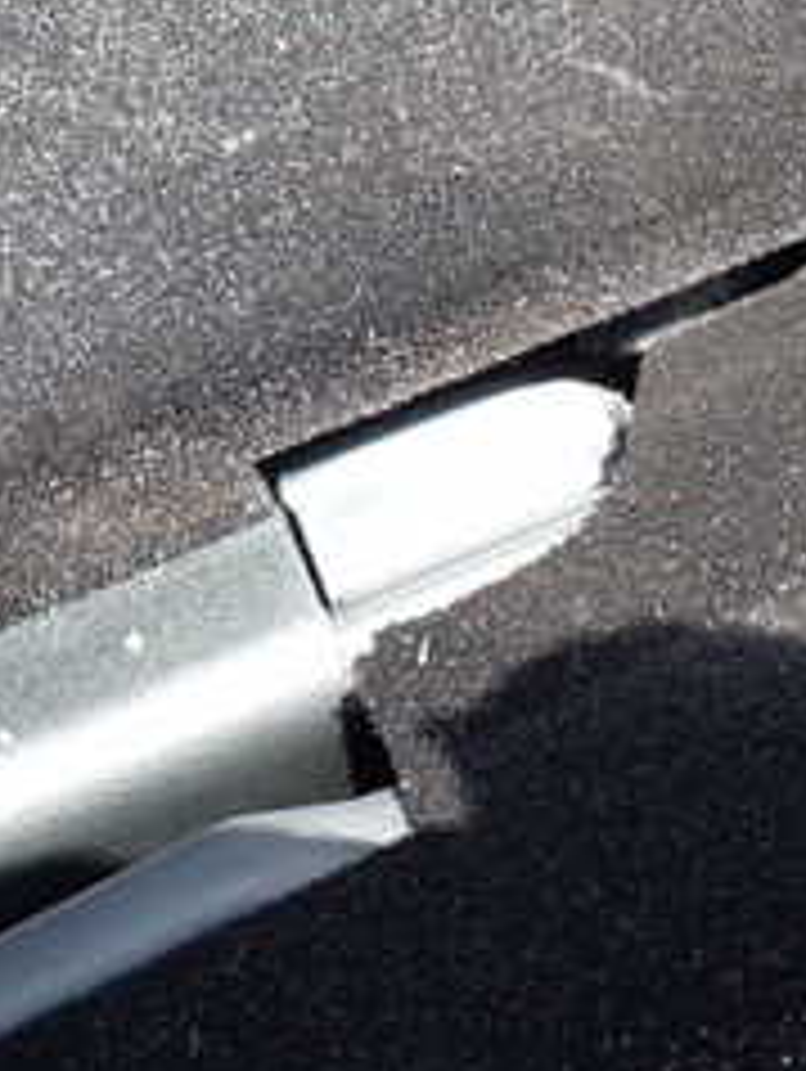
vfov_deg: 30.2
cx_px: 833
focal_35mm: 63
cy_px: 270
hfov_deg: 22.3
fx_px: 1952
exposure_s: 1/125
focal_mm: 4.5
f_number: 2.8
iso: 100
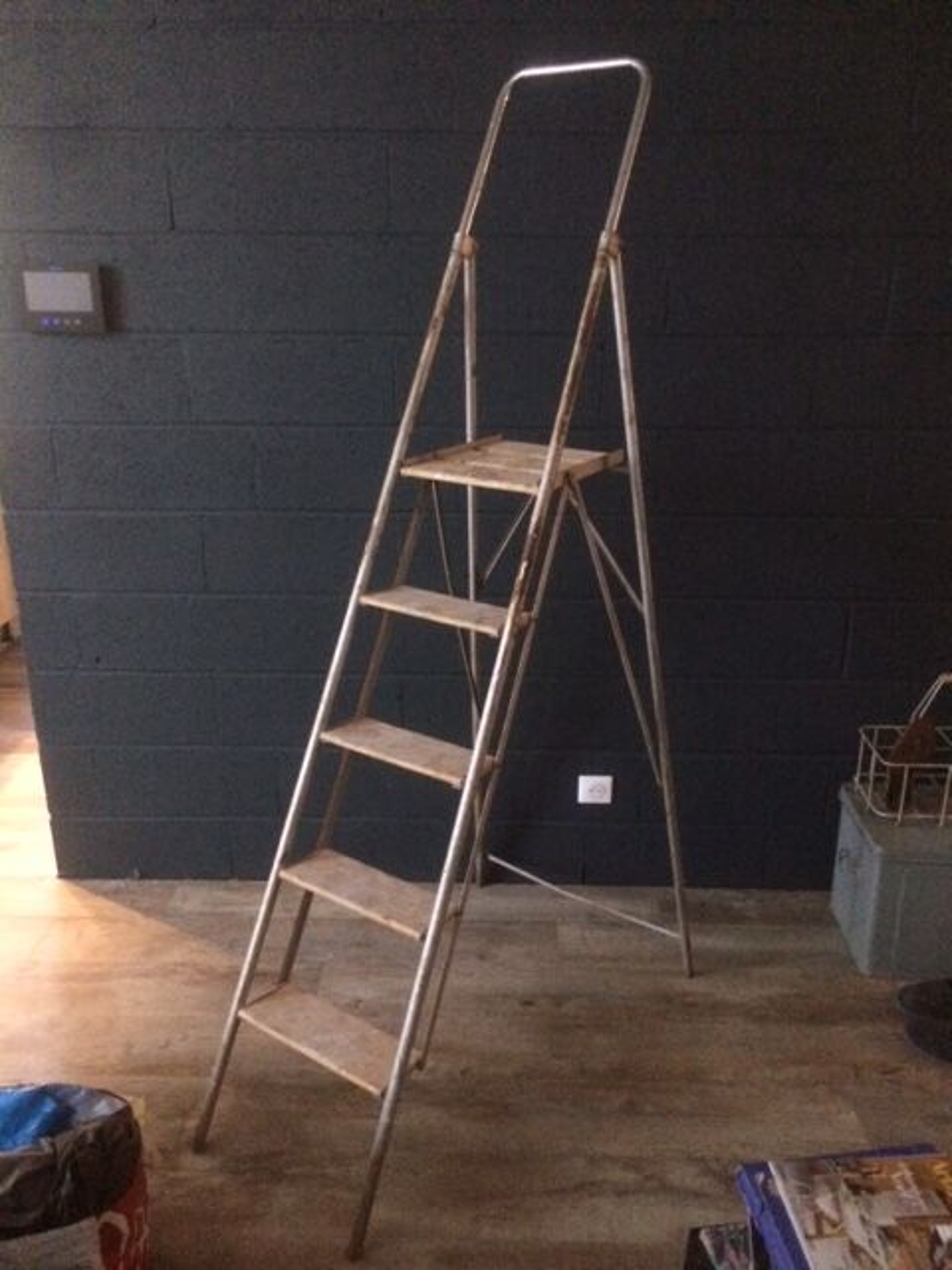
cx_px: 476
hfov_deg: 48.2
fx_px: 1063
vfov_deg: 61.7
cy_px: 635
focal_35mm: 29
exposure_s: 1/17
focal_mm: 4.15
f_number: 2.2
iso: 640
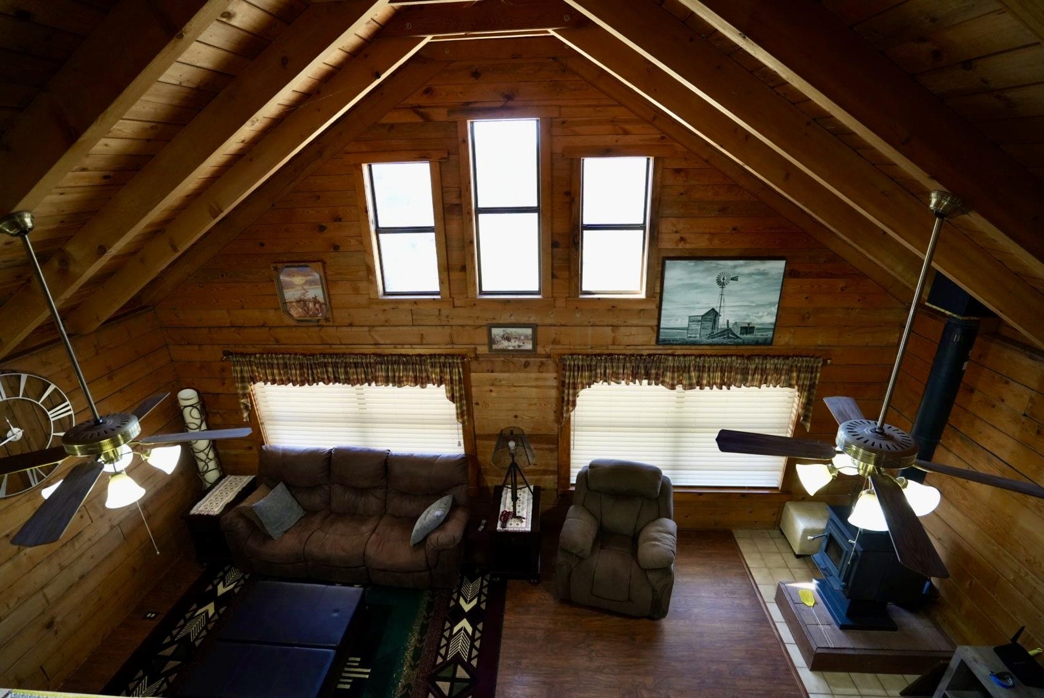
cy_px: 349
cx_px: 522
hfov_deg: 96.7
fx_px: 464
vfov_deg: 73.8
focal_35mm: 16
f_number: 4
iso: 4000
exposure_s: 1/160
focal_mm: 16
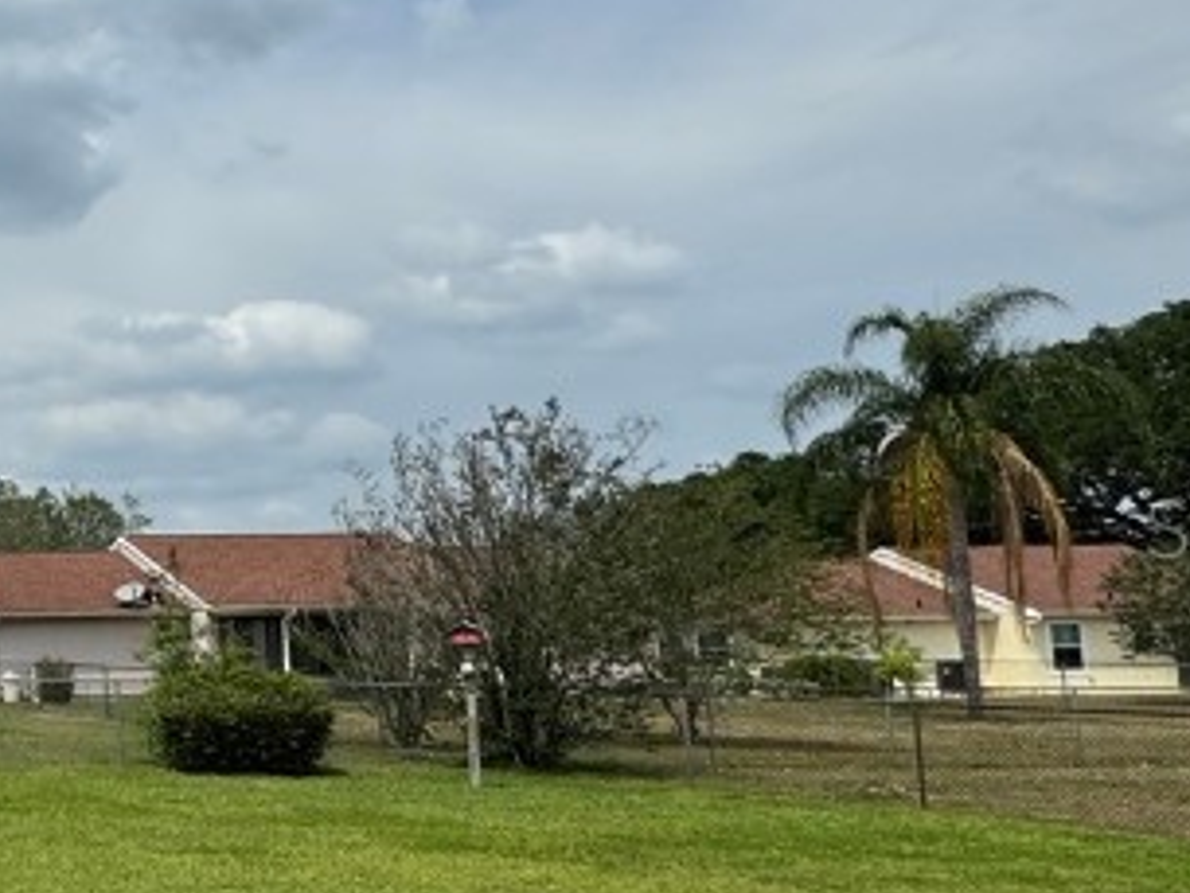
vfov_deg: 30.8
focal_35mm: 47
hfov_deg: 29.3
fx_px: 1616
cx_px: -484
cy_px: 526
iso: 50
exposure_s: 1/3906
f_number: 2.2
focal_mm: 2.22
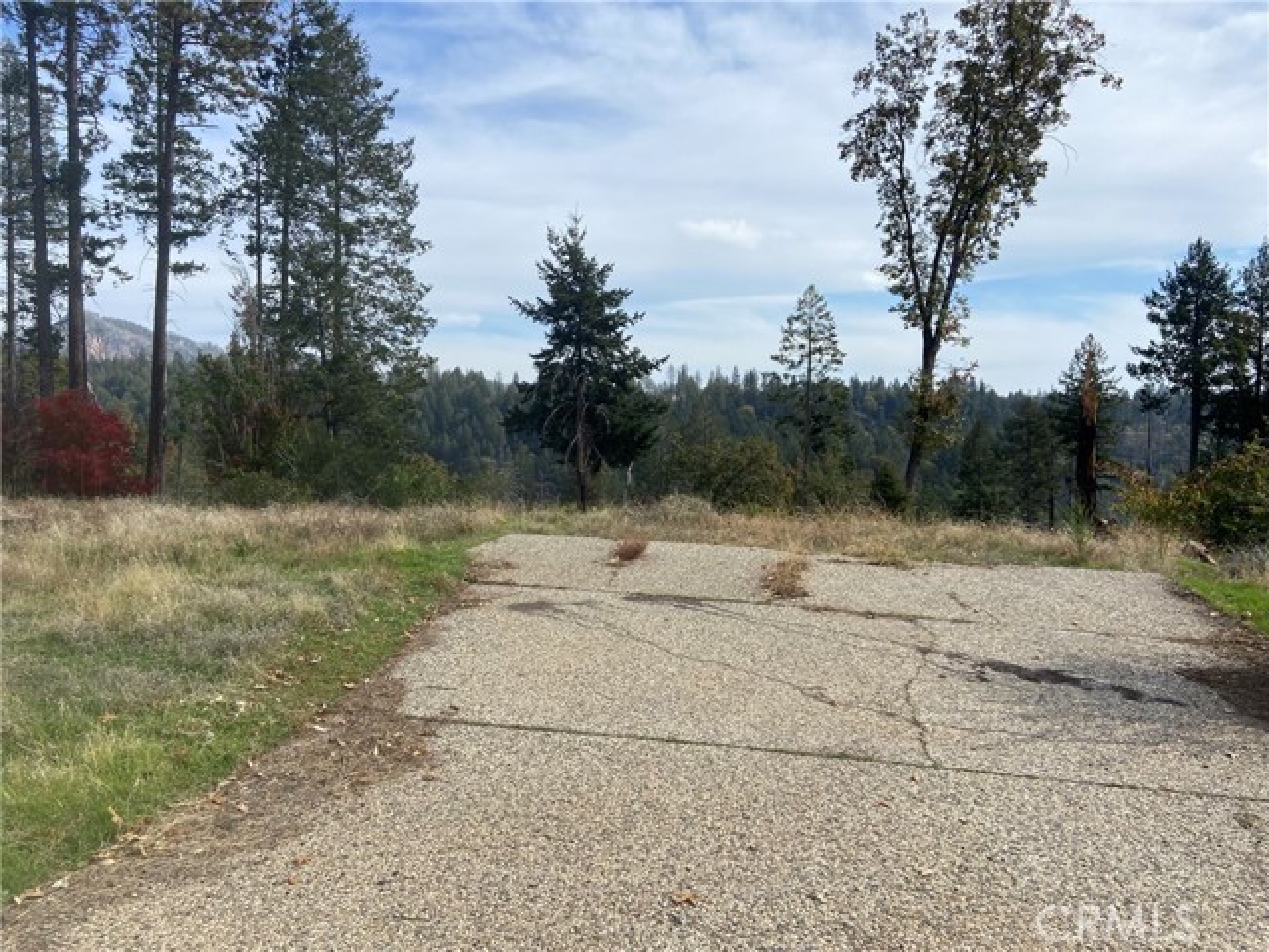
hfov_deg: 67.3
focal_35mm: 26
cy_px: 476
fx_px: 953
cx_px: 634
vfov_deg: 53.1
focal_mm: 4.25
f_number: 1.8
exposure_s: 1/2967
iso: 32
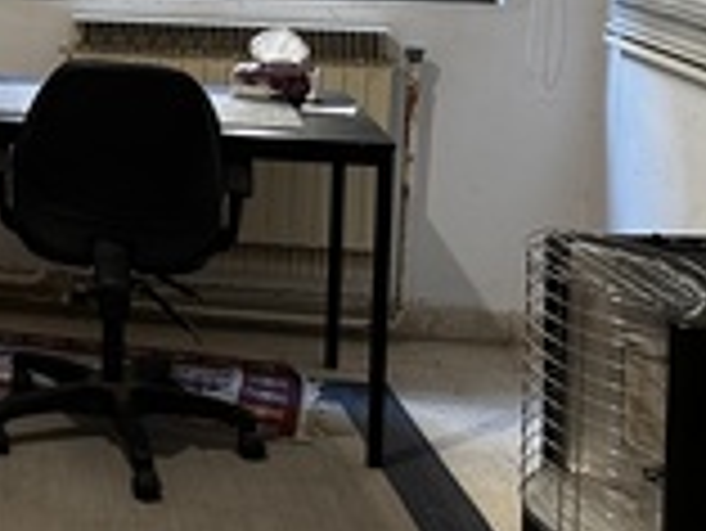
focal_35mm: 70
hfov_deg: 23.9
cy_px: -56
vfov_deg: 20.1
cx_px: -245
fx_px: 1429
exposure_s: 1/50
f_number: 1.78
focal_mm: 6.86
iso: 320
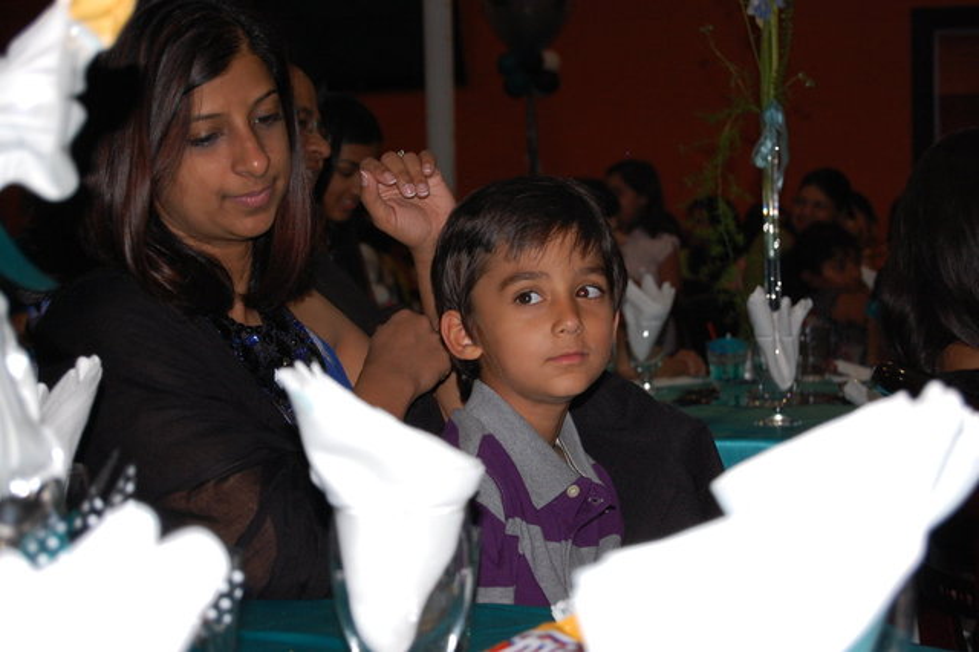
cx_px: 490
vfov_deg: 16.5
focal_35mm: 82
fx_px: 2242
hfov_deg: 24.6
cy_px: 326
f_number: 5.6
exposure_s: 1/60
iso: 400
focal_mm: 55
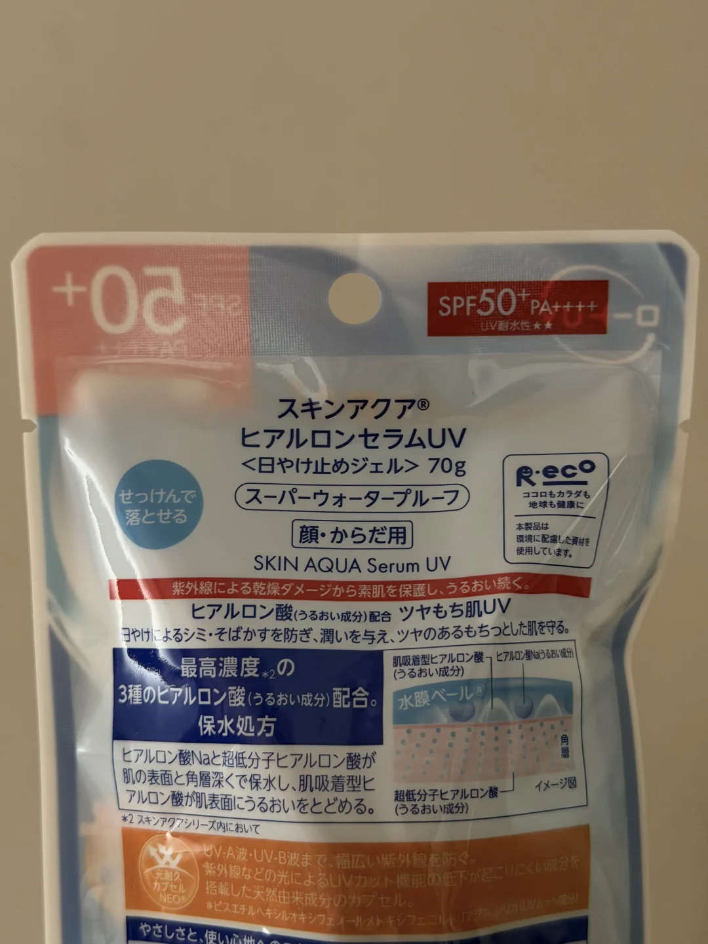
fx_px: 1309
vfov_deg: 39.7
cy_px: 472
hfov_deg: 30.3
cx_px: 354
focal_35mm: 48
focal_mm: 6.76
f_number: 1.78
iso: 320
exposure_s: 1/40
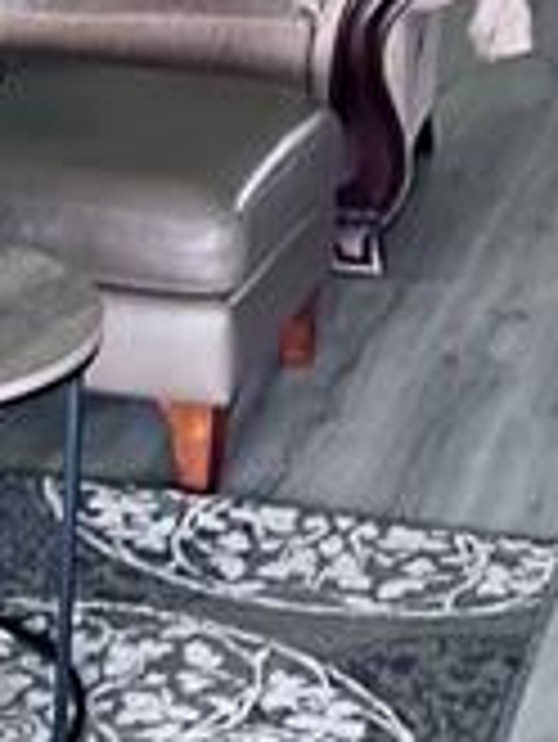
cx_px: 423
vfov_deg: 16.2
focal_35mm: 121
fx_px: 2597
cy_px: 171
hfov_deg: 12.2
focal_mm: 5.7
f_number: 1.5
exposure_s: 1/60
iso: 200
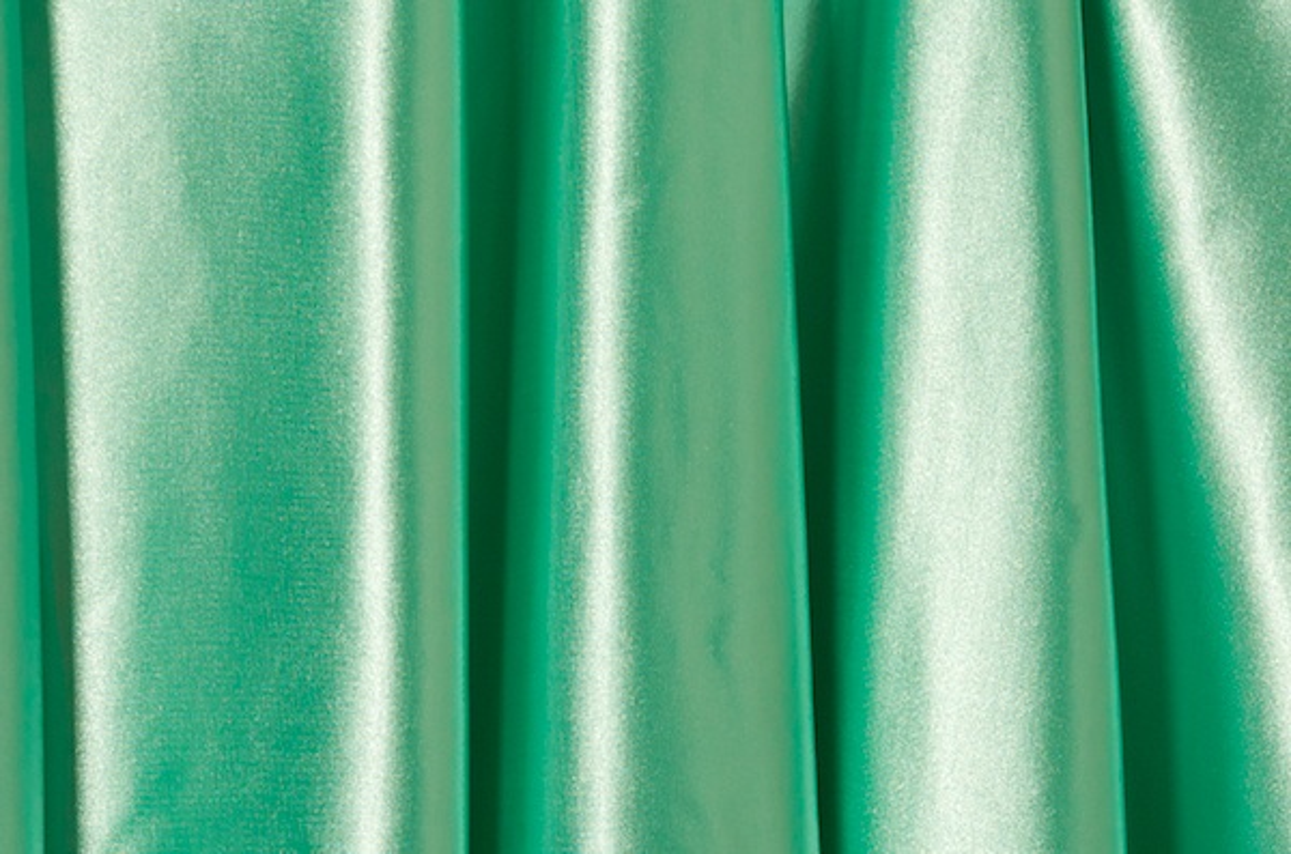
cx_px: 646
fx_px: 4830
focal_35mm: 135
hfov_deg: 15.2
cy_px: 427
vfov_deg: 10.1
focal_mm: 90
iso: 200
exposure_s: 1/250
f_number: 11
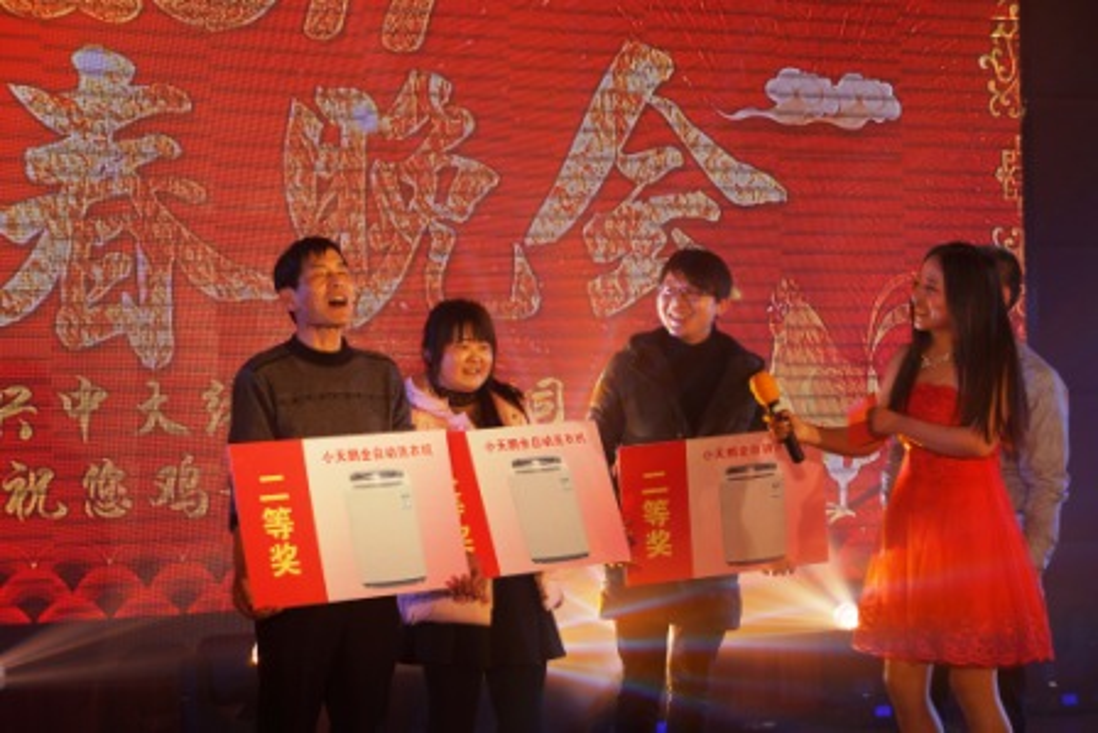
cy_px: 366
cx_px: 549
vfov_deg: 17.3
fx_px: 2410
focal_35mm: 79
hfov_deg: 25.7
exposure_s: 1/125
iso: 100
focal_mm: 53
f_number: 5.6
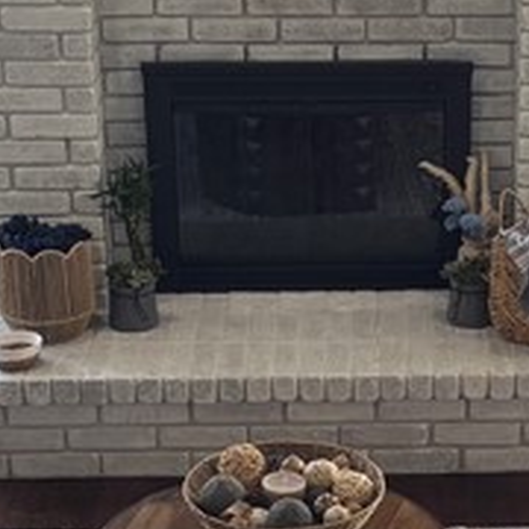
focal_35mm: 131
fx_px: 2265
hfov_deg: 13.3
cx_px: 411
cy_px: 403
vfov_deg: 13.3
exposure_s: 1/121
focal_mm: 5.96
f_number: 1.6
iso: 32
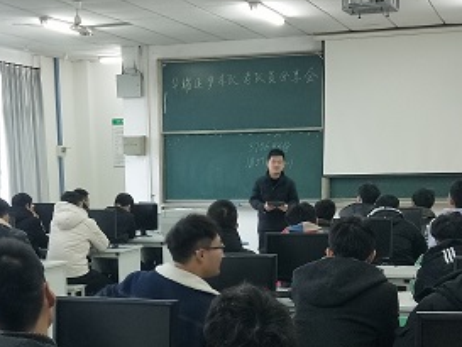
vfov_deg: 25.9
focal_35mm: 55
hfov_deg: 34.8
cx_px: 191
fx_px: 734
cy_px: 301
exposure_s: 1/50
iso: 244
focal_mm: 4.27
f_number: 1.7
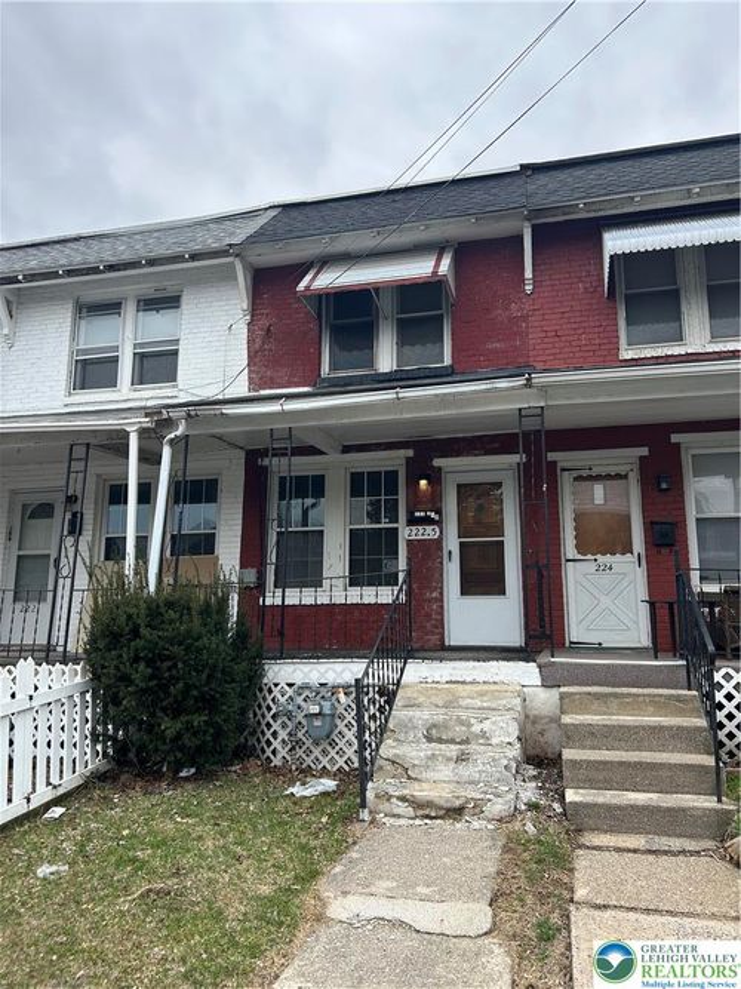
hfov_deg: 53.0
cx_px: 370
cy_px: 494
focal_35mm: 26
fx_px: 742
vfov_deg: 67.3
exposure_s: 1/1266
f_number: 1.5
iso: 50
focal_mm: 5.7
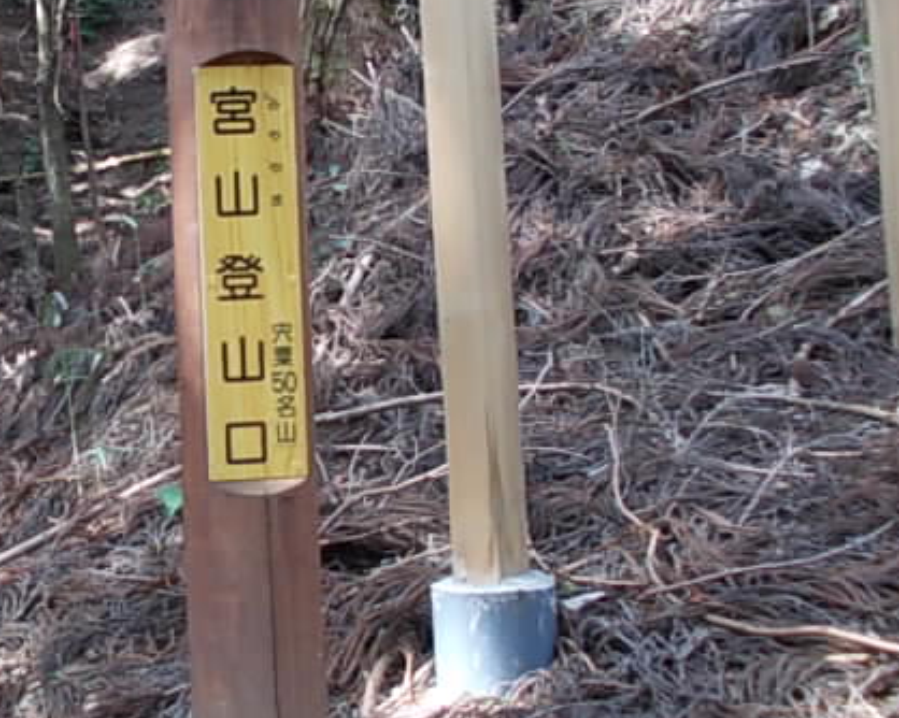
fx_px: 1782
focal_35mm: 67
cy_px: 292
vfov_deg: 22.8
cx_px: 71
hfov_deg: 27.2
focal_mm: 4
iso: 100
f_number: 2.7
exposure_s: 1/25
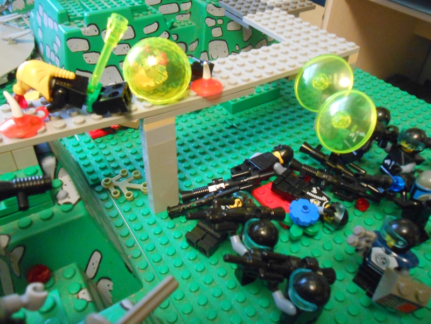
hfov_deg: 60.0
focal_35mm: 30
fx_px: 374
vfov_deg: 46.8
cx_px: 216
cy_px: 162
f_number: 3.8
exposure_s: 1/2.5
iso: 800
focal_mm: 5.3
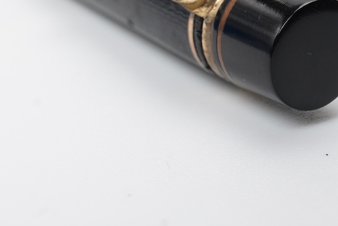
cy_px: 35
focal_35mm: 100
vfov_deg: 13.6
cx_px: 138
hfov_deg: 20.4
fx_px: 939
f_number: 18
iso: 400
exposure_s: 1/100
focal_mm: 30
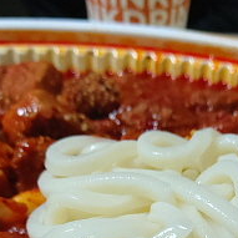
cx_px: 172
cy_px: 262
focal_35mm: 74
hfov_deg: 23.2
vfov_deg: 22.1
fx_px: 576
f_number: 2
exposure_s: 1/30
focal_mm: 4.58
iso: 250
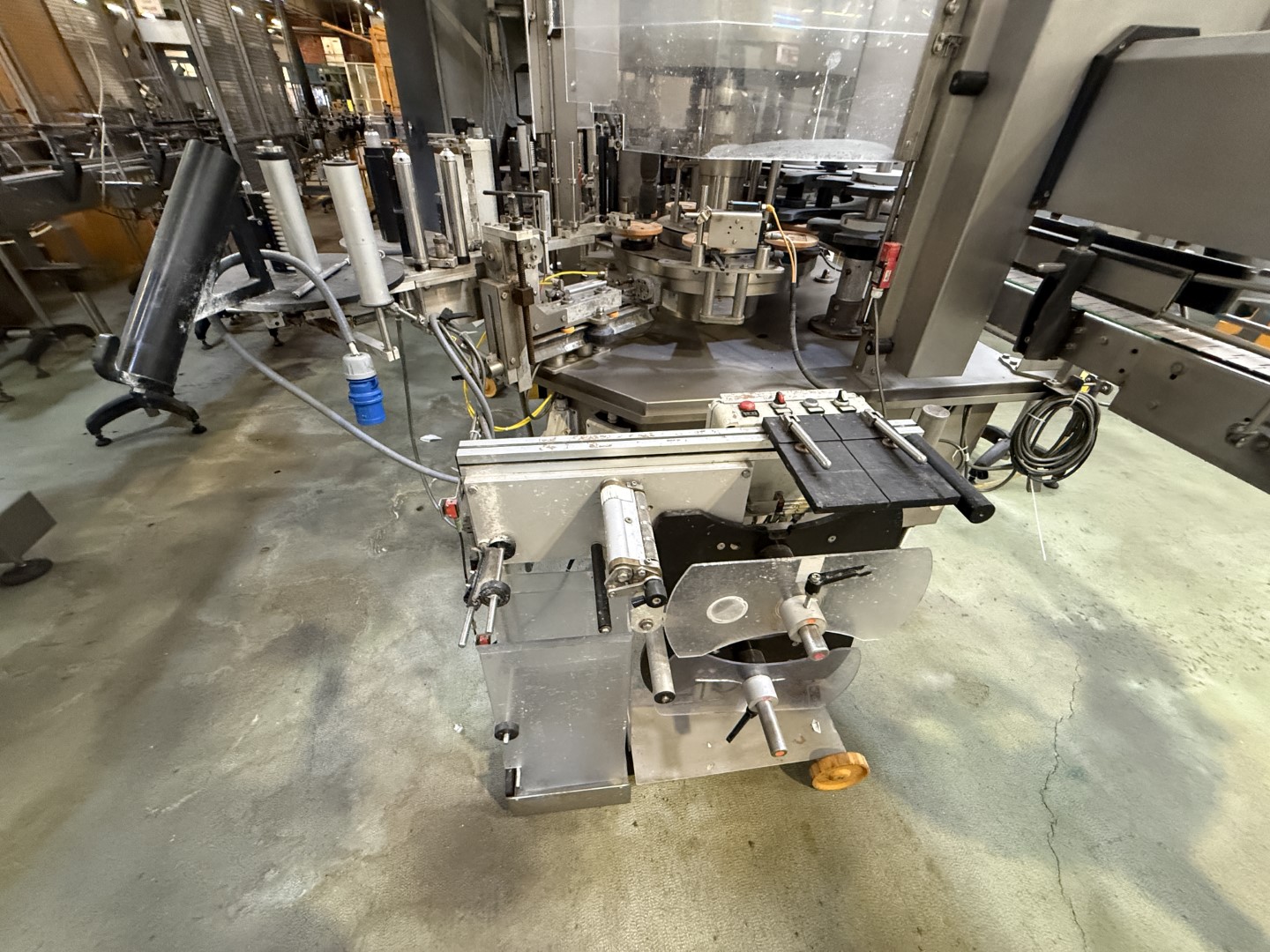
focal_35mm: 14
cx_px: 635
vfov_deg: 85.7
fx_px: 514
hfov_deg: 102.1
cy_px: 476
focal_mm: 2.22
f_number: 2.2
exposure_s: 1/50
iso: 640
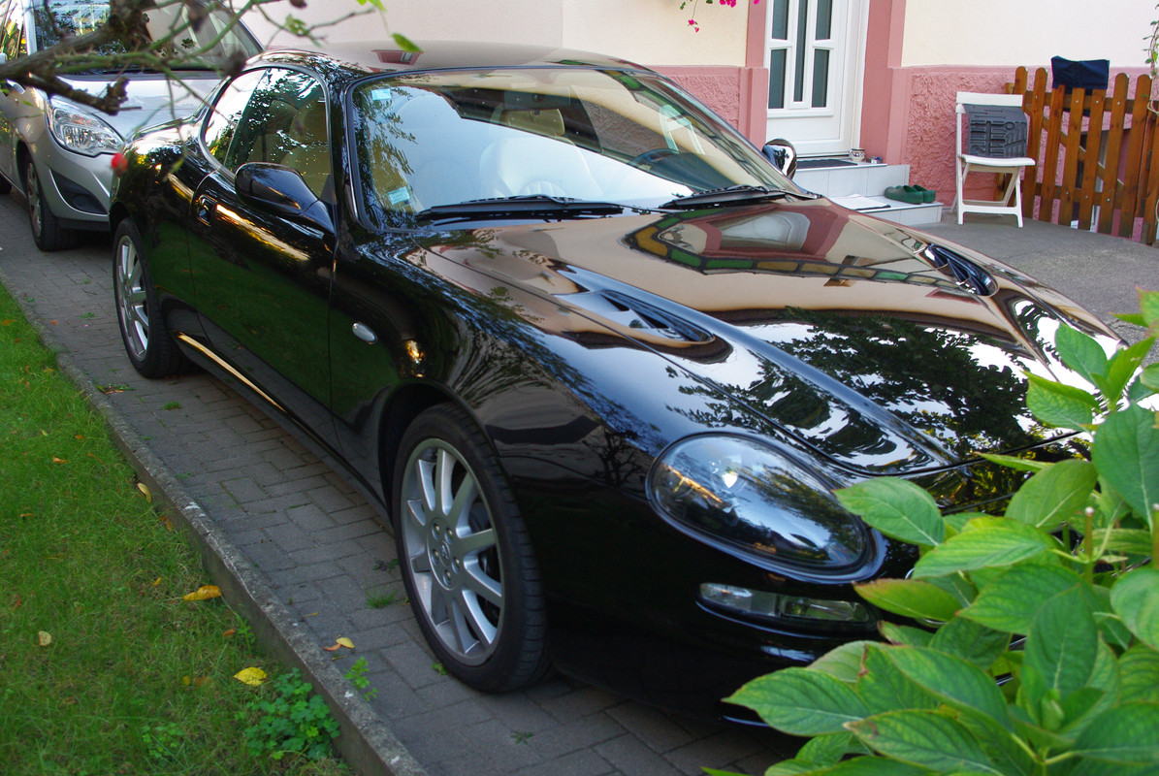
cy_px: 388
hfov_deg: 53.1
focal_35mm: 36
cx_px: 580
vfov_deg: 37.0
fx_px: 1160
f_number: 5.6
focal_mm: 24.38
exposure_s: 1/20
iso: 400
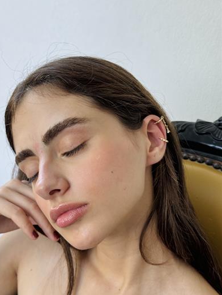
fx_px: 419
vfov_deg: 38.9
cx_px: 109
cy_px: 147
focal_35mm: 49
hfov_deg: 29.7
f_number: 1.78
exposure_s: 1/109
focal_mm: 6.76
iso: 100
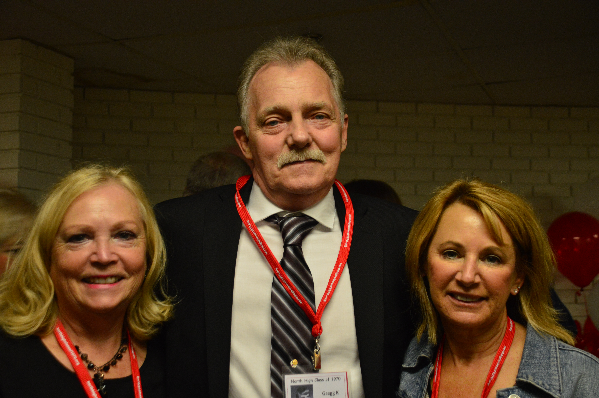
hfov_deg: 42.4
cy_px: 199
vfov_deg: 28.9
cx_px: 300
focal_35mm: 46
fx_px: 773
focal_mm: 31
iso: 800
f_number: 4
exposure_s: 1/40
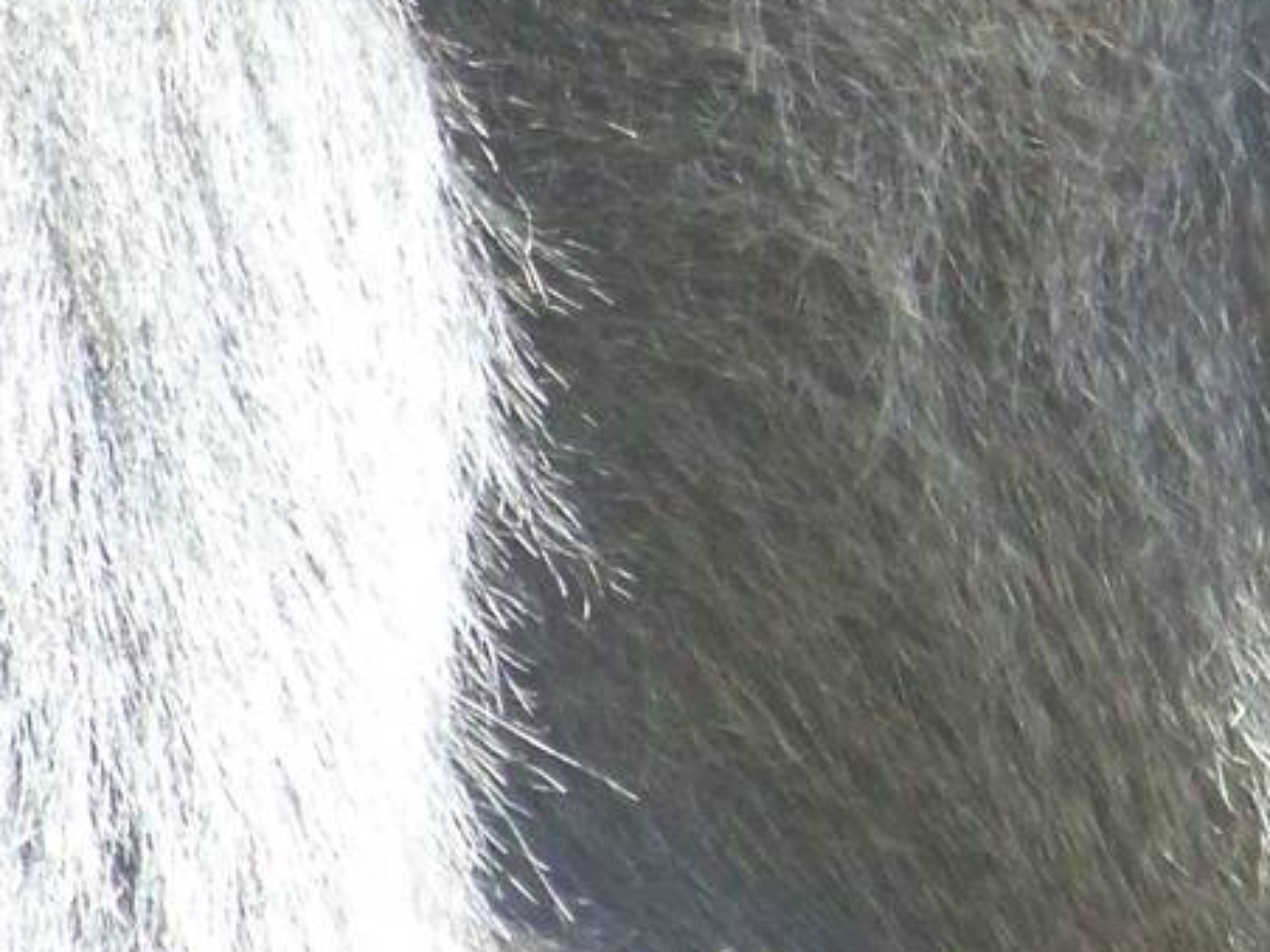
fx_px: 56060
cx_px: 1009
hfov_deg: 1.3
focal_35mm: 1528
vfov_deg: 1.0
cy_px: -110
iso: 200
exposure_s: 1/100
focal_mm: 70.2
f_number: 4.8
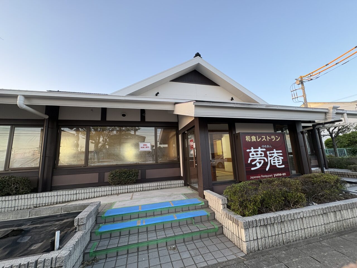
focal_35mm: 14
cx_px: 178
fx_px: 144
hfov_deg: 102.1
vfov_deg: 85.7
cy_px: 134
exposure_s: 1/99
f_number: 2.2
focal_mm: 2.22
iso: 100
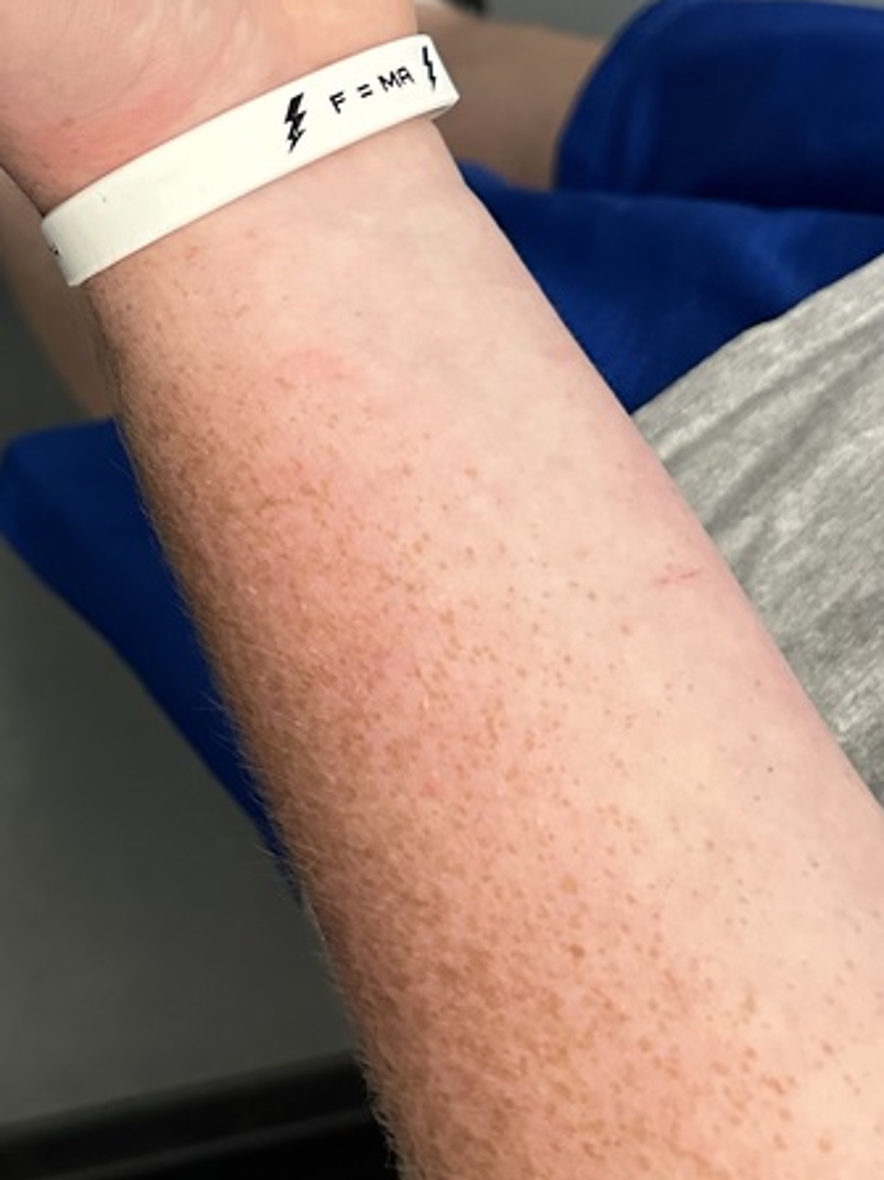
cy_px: 351
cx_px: -127
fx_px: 1874
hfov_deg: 24.5
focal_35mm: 55
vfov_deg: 34.5
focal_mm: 6.86
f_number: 1.78
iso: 640
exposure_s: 1/60
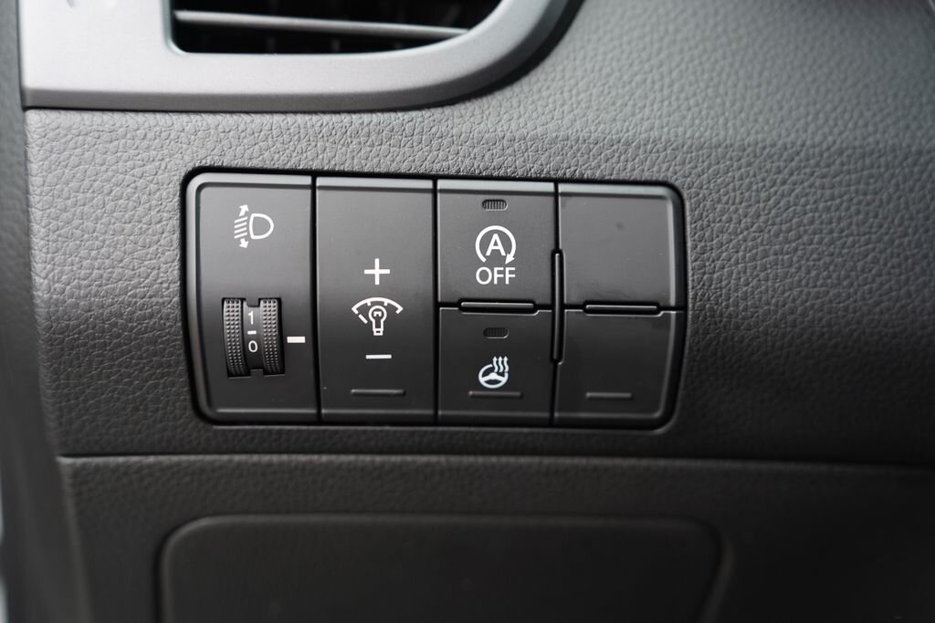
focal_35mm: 48
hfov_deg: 41.1
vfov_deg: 28.1
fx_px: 1247
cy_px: 312
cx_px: 468
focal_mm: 48
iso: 400
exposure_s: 1/50
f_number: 2.8
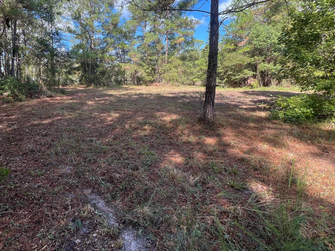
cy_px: 97
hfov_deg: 89.1
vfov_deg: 73.7
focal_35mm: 17
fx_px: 165
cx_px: 125
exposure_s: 1/221
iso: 32
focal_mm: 1.57
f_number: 1.8
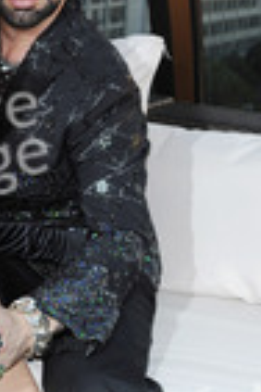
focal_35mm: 91
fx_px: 990
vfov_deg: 22.2
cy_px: 297
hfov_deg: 14.7
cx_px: -14
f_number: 5.6
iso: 640
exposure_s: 1/160
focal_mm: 32
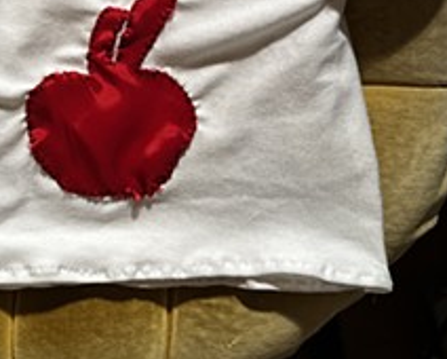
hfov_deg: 34.5
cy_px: 23
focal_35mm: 53
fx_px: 702
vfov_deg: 27.4
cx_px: 105
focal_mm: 6.8
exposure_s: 1/60
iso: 400
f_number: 1.8
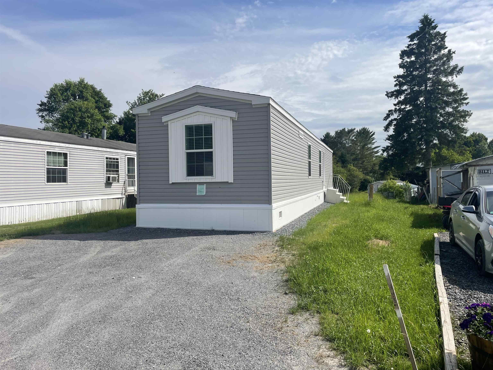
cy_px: 185
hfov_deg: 67.3
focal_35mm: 26
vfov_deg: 53.1
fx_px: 370
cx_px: 246
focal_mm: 4.2
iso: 32
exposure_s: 1/5556
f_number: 1.6
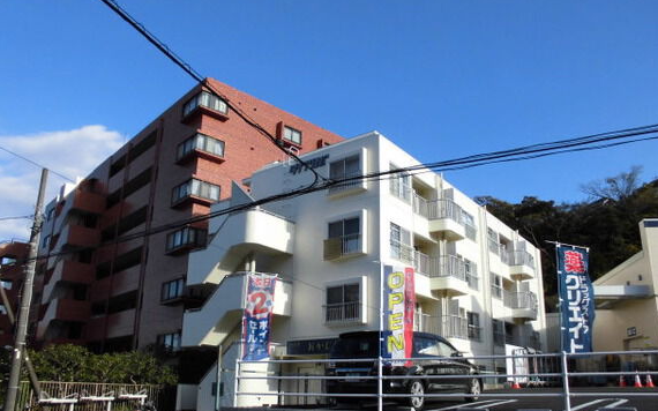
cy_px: 245
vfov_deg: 42.9
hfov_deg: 64.6
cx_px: 344
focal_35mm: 29
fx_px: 520
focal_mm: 4.6
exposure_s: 1/500
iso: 100
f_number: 3.5
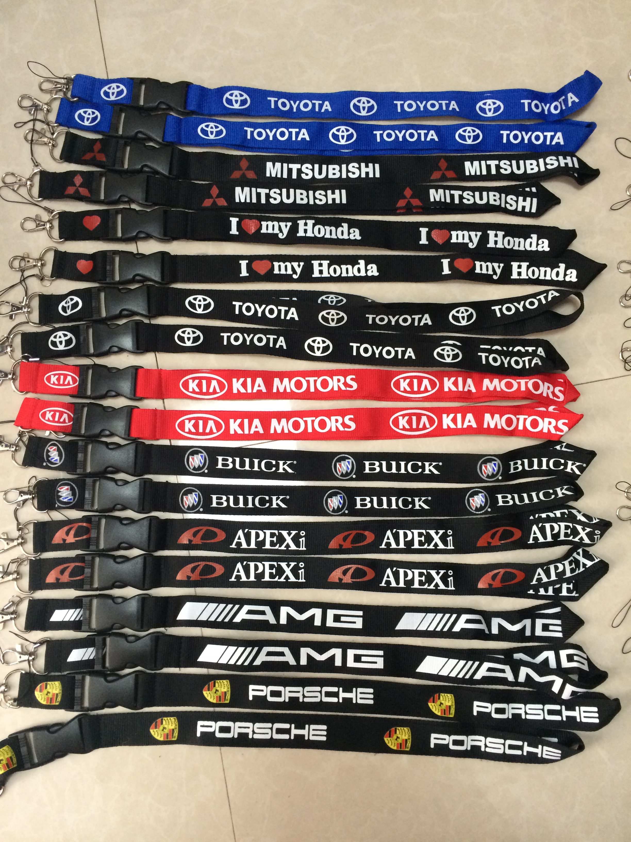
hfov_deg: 48.2
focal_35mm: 29
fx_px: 705
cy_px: 421
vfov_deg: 61.7
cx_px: 316
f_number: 2.2
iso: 250
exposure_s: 1/33
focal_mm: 4.15
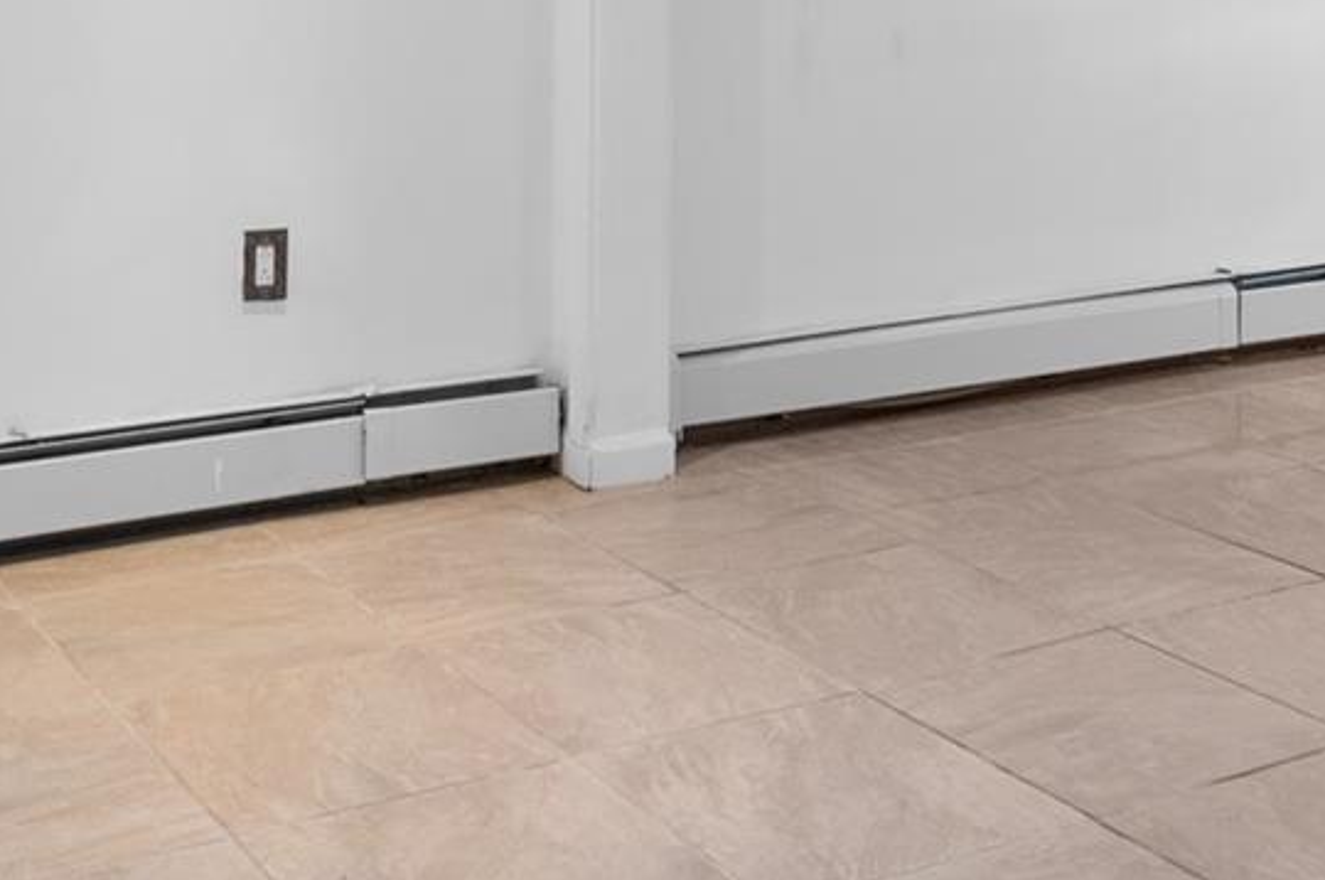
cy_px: -155
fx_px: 2095
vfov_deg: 22.1
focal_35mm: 57
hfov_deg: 35.0
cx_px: 543
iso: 500
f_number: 8
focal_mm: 15
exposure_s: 1/4
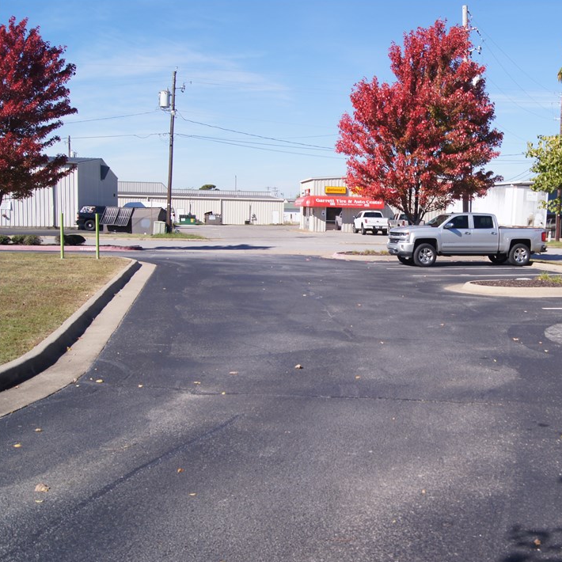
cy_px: 281
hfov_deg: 41.5
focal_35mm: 39
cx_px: 428
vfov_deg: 42.8
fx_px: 716
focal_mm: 20
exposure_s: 1/320
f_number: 6.3
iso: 100
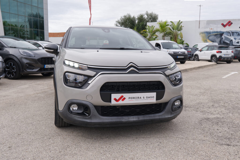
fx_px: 227
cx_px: 120
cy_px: 80
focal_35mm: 34
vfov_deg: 38.9
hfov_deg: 55.8
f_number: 9
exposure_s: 1/160
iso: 160
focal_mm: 22.8
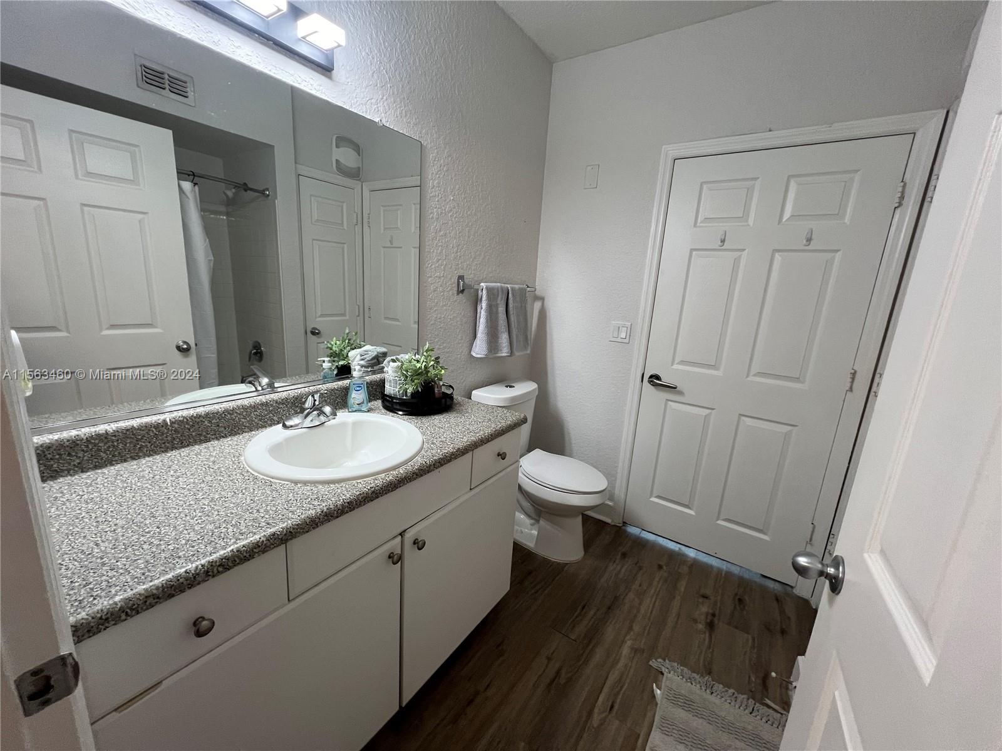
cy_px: 376
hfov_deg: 106.2
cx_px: 501
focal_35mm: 13
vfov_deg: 89.9
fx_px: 376
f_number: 1.8
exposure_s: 1/120
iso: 250
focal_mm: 1.57
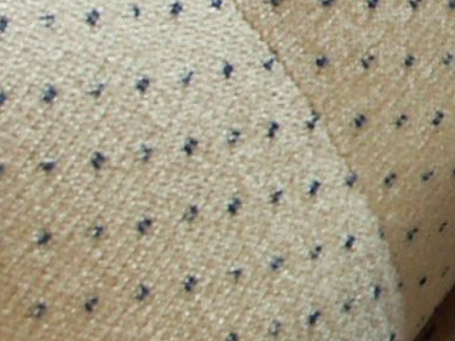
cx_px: 983
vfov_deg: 7.4
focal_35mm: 199
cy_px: 0
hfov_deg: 9.2
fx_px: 2616
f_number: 3.5
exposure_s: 1/25
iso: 100
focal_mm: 9.32
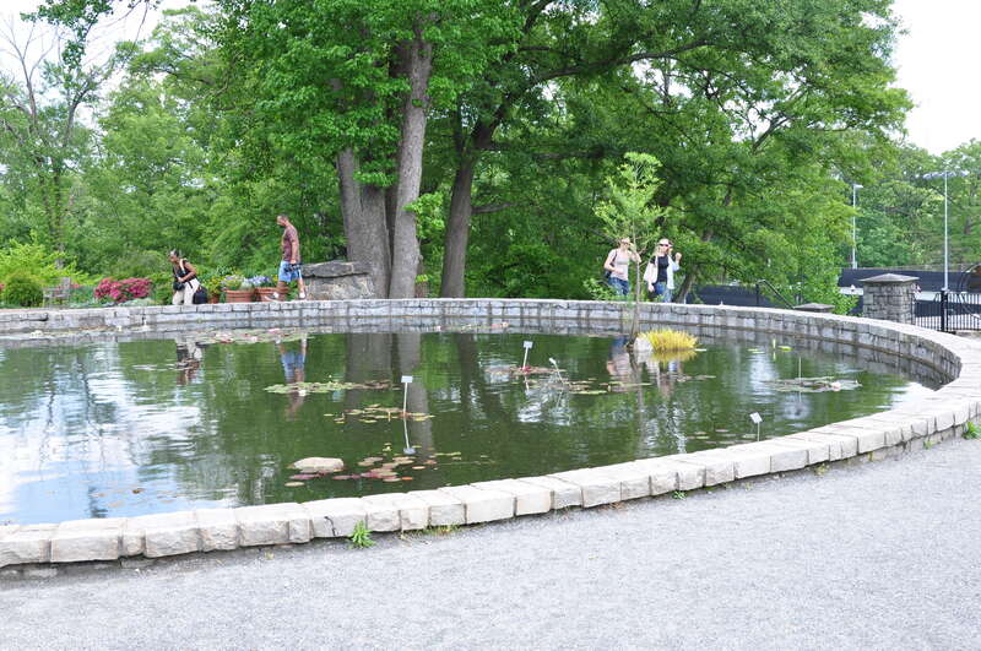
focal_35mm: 48
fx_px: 1306
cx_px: 490
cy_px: 326
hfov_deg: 41.2
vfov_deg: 28.0
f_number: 8
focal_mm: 32
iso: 200
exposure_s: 1/80
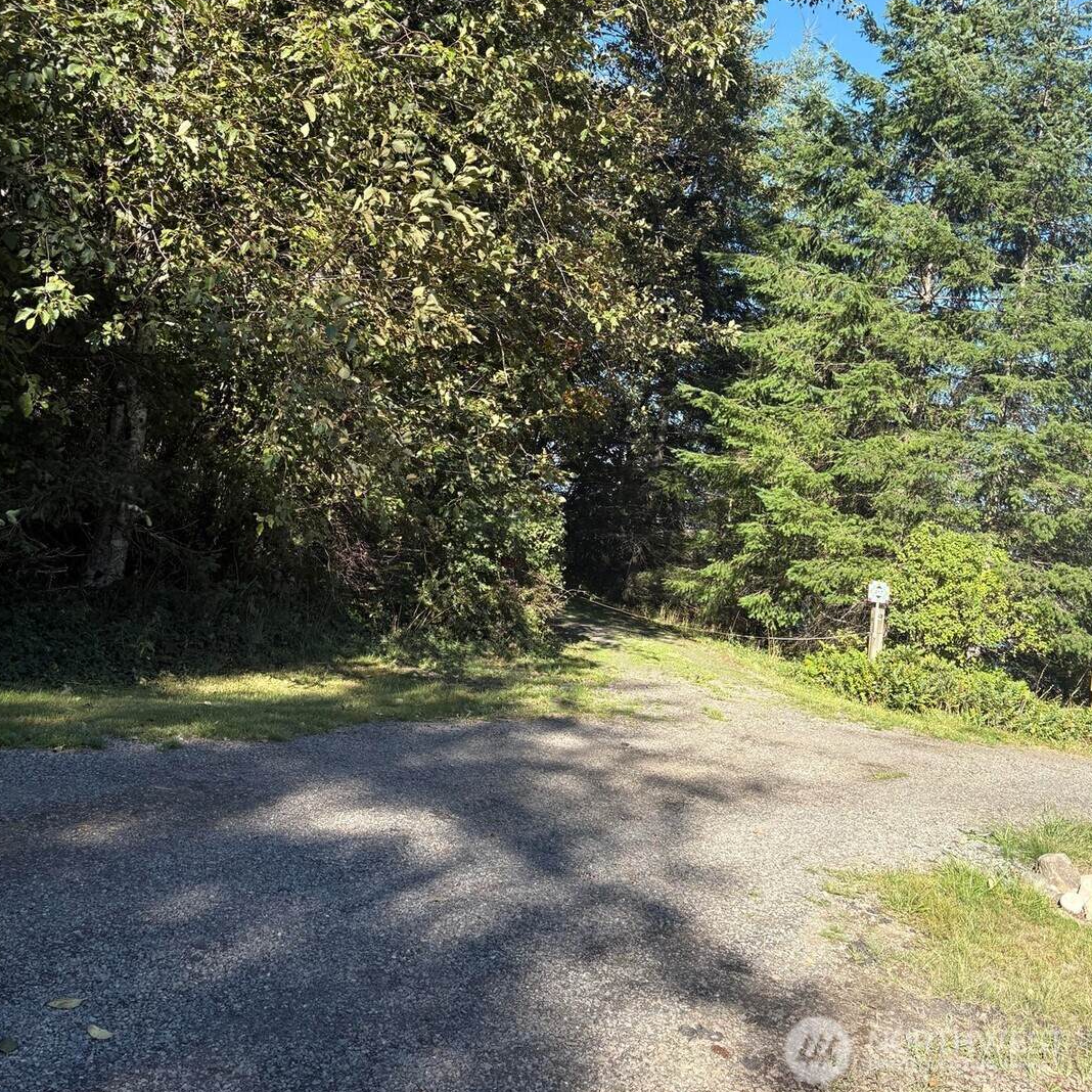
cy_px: 361
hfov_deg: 52.5
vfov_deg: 51.5
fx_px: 1106
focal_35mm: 31
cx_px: 545
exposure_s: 1/810
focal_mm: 5.96
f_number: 1.6
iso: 50
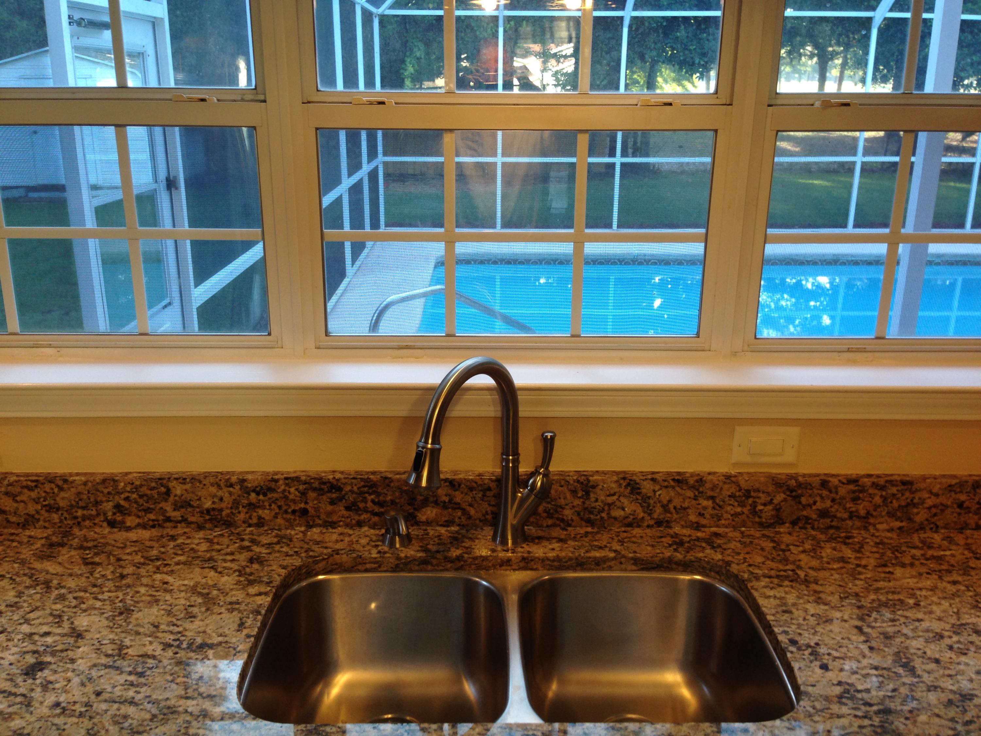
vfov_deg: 42.9
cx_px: 490
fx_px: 935
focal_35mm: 33
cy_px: 368
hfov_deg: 55.4
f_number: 2.4
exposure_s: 1/24
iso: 50
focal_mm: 4.12
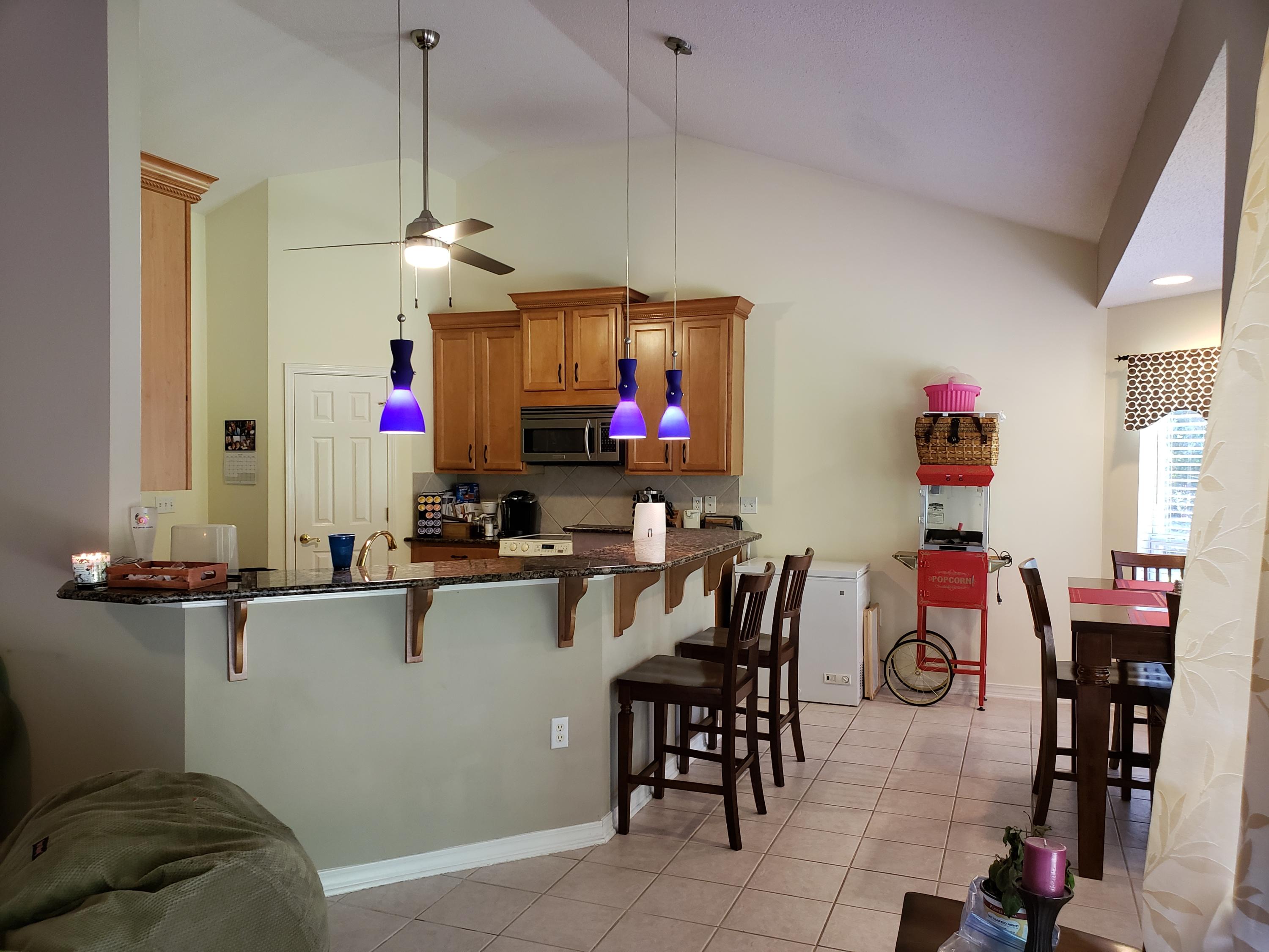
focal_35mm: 26
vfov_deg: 53.1
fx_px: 953
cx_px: 634
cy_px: 476
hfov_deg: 67.3
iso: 250
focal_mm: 4.3
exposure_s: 1/24
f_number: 2.4
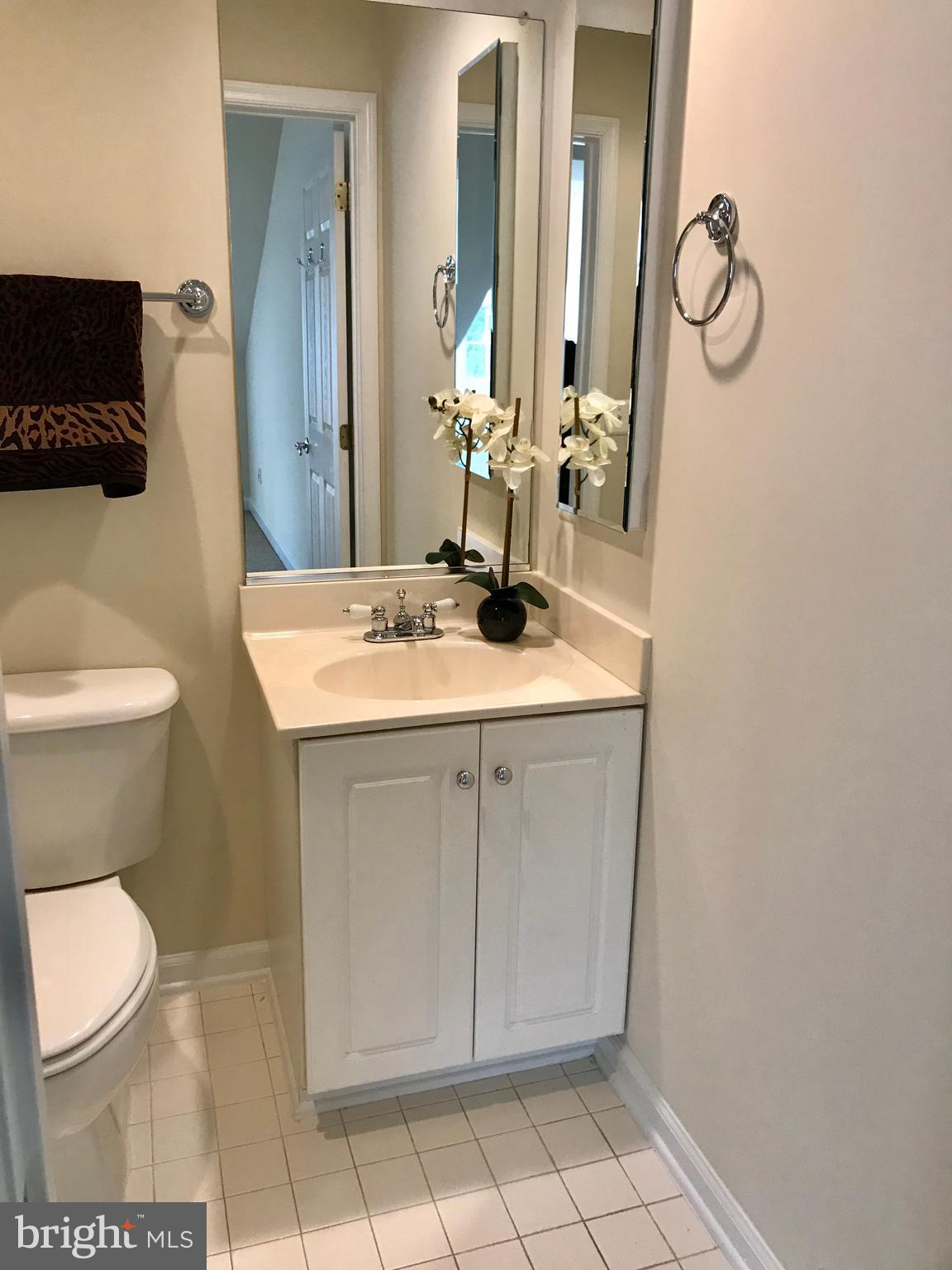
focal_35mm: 28
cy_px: 635
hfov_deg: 49.7
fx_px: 1027
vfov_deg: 63.4
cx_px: 476
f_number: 1.8
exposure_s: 1/30
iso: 32
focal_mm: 3.99
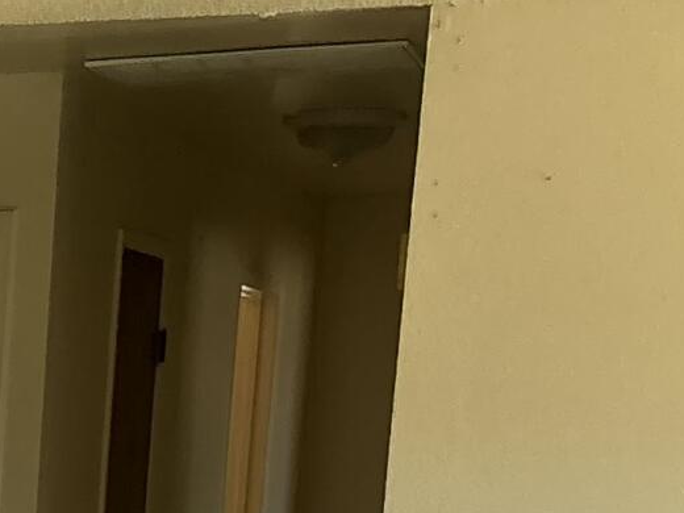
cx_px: -1188
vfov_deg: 9.5
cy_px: 826
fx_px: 2964
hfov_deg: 10.4
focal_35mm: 150
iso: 100
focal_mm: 5.96
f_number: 1.6
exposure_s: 1/121
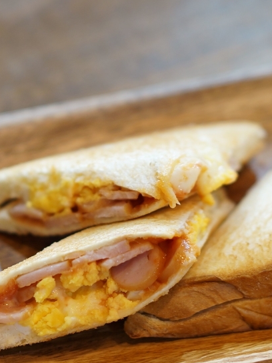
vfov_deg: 12.4
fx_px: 1666
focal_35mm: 159
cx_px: 39
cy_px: 195
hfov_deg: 9.3
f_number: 2
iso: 200
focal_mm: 50
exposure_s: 1/30
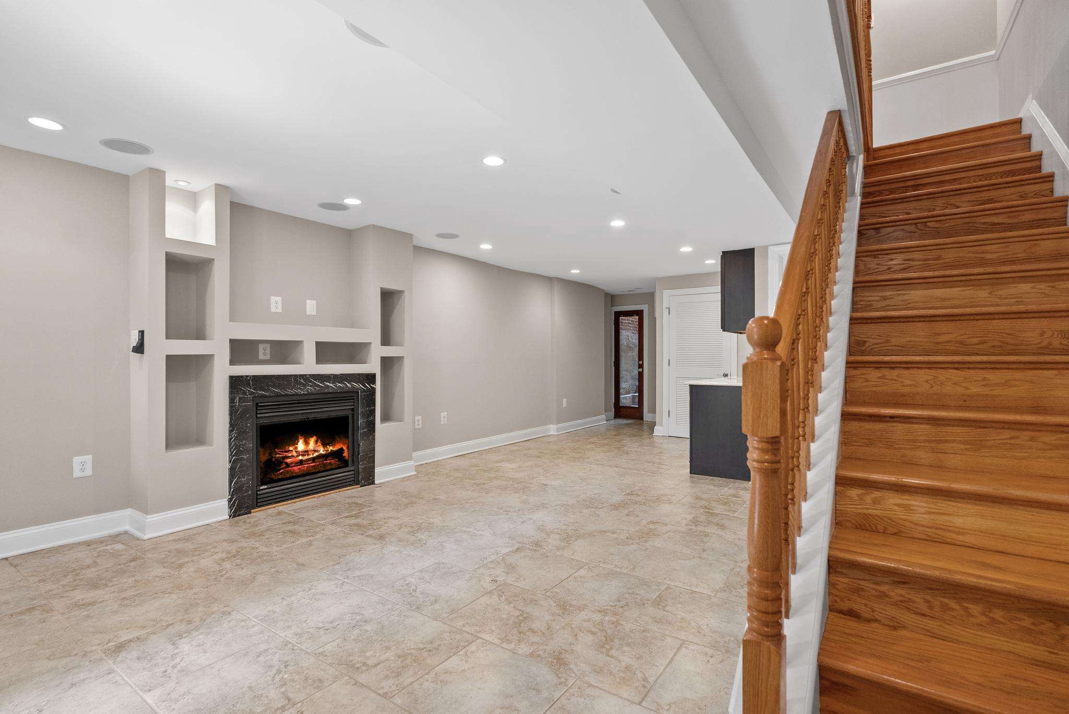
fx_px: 490
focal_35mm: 16
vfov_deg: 72.1
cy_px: 357
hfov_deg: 95.0
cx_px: 534
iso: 800
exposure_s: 1/25
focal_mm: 16.5
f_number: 4
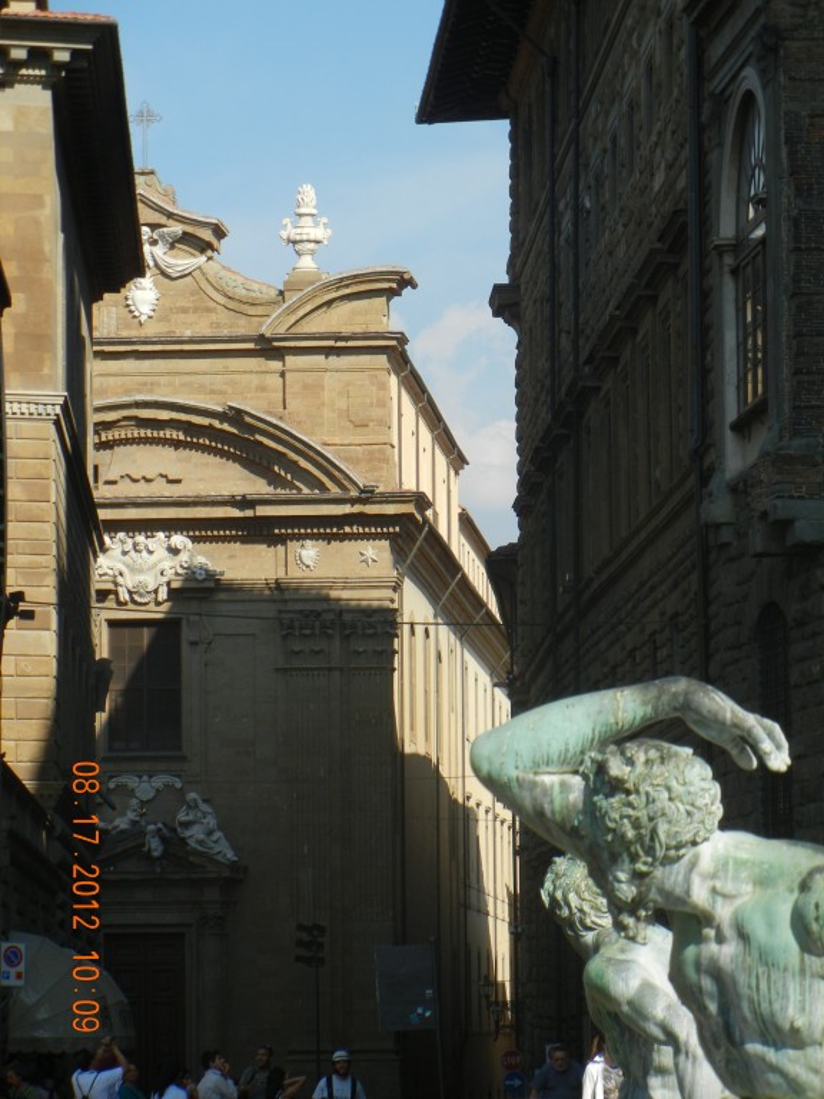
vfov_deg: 13.0
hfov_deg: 9.8
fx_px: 4824
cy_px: 550
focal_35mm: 152
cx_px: 412
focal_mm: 27.4
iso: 160
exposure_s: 1/782
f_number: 4.6
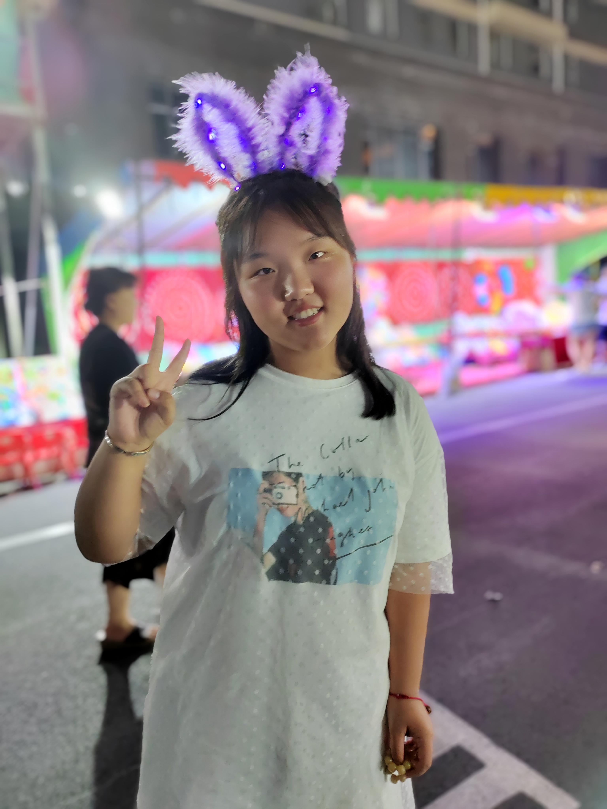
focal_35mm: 27
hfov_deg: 51.4
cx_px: 304
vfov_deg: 65.3
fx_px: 631
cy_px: 404
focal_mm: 5.52
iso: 899
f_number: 1.9
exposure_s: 1/25
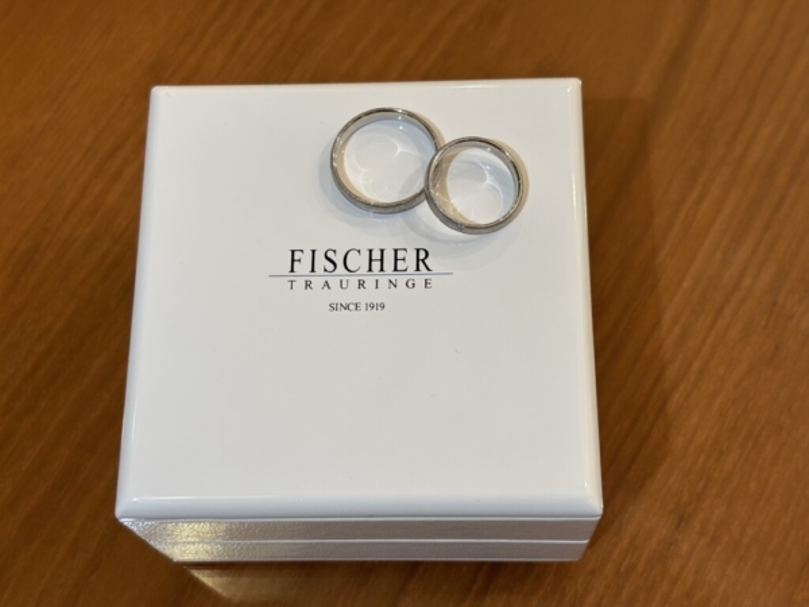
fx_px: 1215
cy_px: 304
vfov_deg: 28.0
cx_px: 404
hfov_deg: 36.8
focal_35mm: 52
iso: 40
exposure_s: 1/120
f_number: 1.6
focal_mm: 5.96
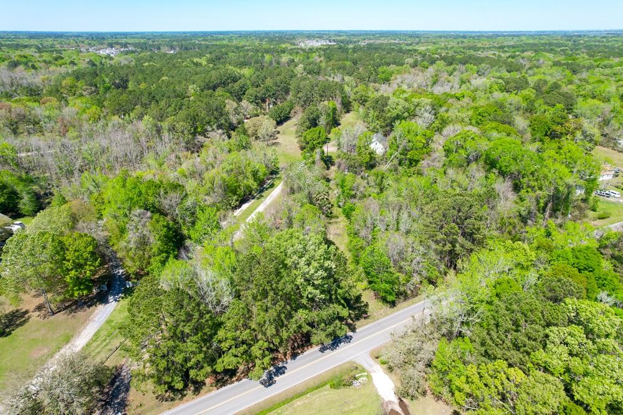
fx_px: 381
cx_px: 312
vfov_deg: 57.2
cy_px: 208
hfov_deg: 78.6
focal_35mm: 22
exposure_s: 1/1000
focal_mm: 8.38
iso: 100
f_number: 2.8
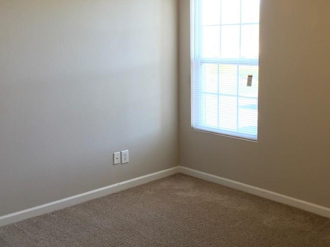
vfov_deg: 33.4
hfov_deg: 43.4
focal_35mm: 43
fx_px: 410
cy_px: 89
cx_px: 214
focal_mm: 4.15
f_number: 2.2
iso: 64
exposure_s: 1/30
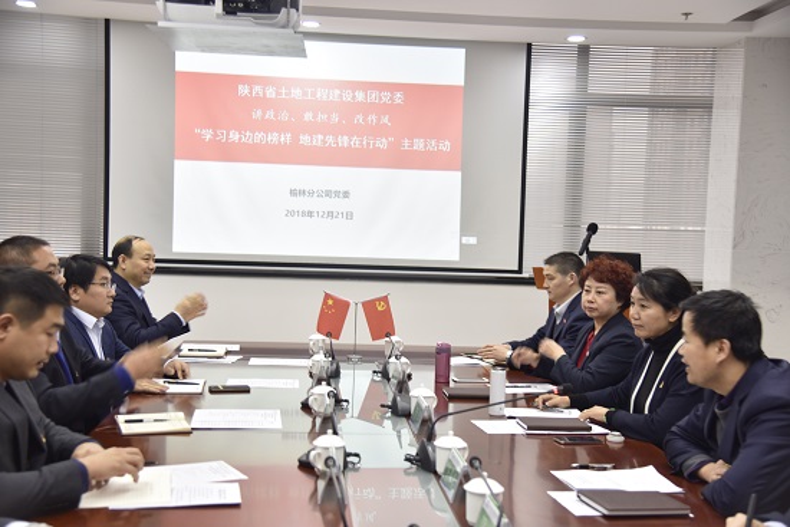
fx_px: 1010
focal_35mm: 46
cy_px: 264
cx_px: 395
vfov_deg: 29.3
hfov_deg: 42.7
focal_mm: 46
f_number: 4
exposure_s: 1/40
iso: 250
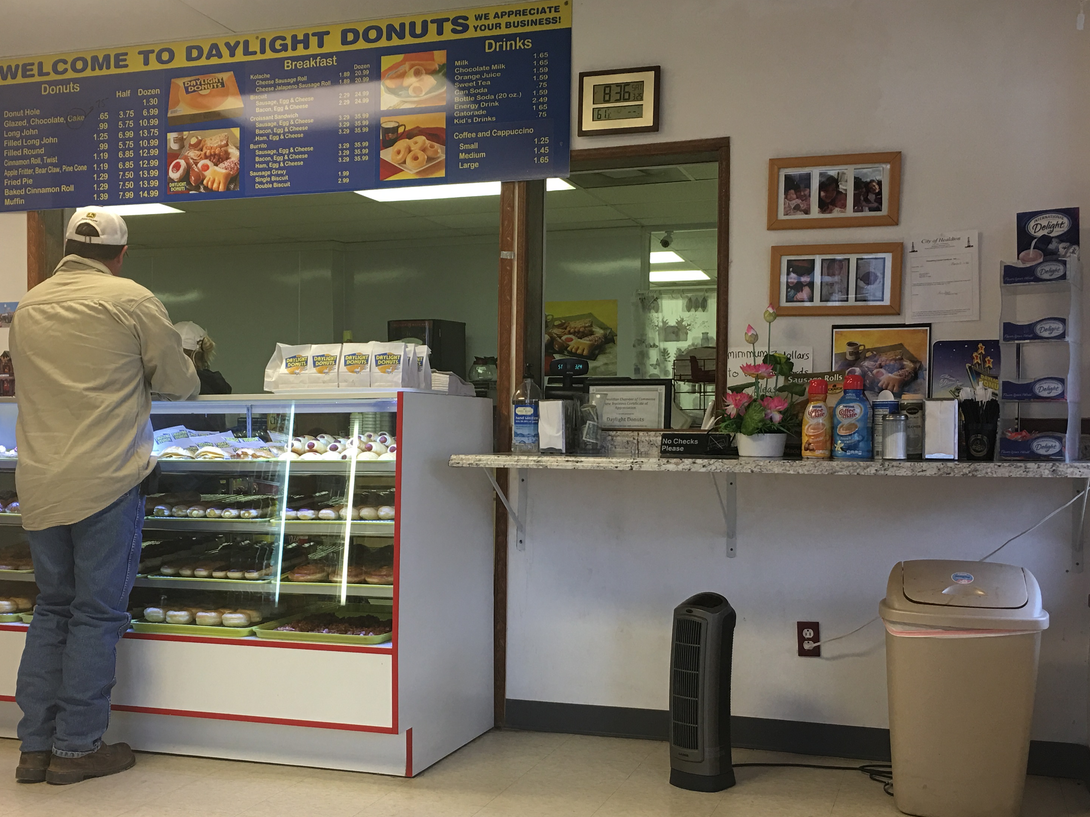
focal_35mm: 40
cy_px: 487
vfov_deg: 35.8
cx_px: 493
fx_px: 1259
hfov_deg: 46.7
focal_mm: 4.15
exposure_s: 1/15
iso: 25
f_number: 2.2
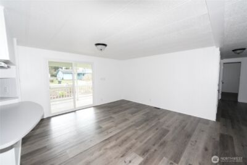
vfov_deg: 81.3
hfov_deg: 104.2
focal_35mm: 14
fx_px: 96
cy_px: 82
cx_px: 124
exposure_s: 1/800
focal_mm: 14
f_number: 4
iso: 3200
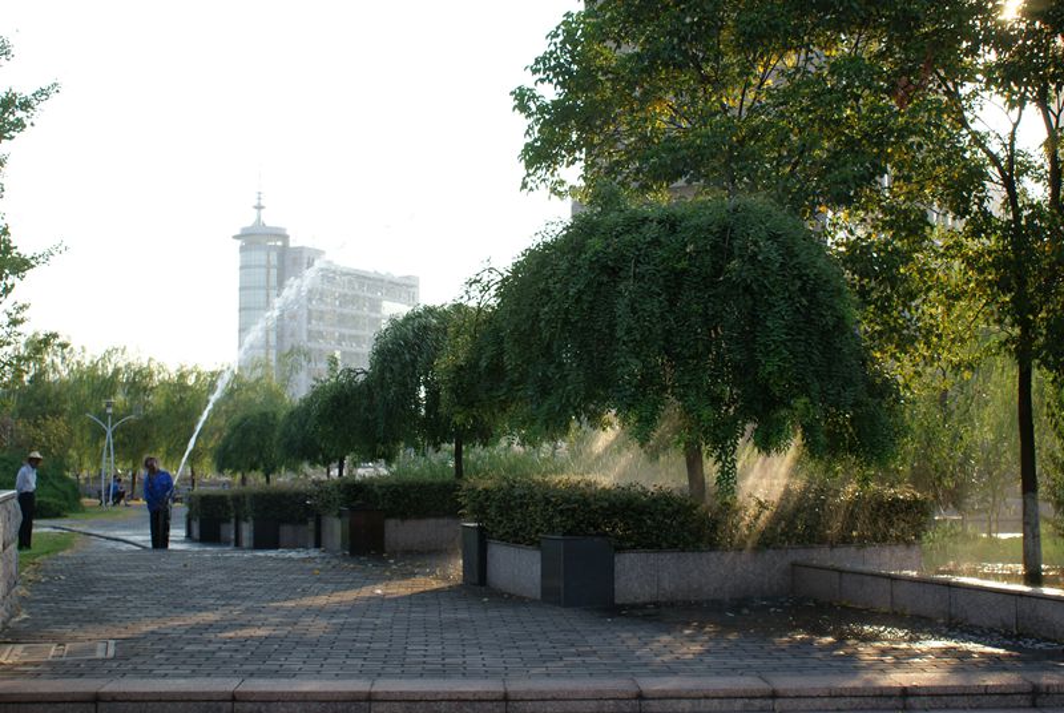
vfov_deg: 30.0
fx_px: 1332
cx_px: 532
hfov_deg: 43.5
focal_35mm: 45
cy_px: 356
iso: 100
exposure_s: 1/100
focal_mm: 30
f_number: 7.1
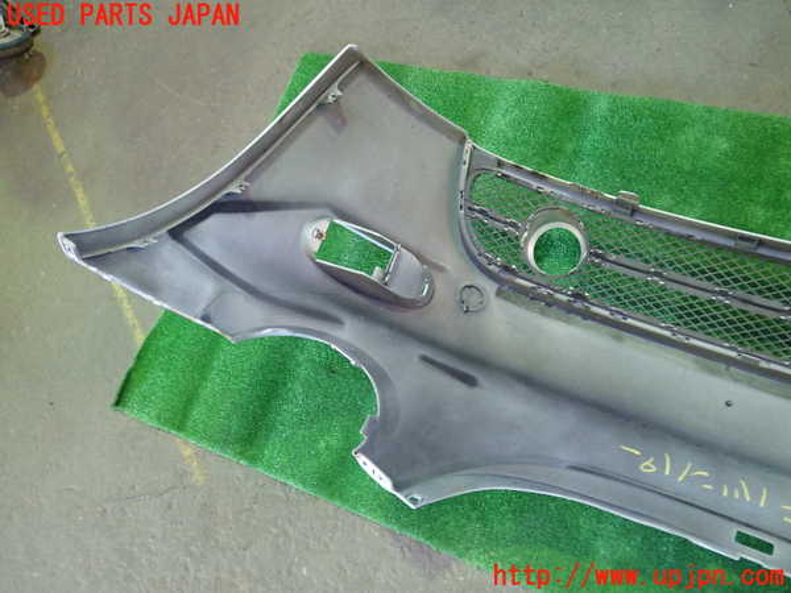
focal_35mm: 30
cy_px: 296
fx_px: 686
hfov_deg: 60.0
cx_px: 396
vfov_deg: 46.8
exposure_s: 1/30
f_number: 2.3
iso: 500
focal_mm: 5.5
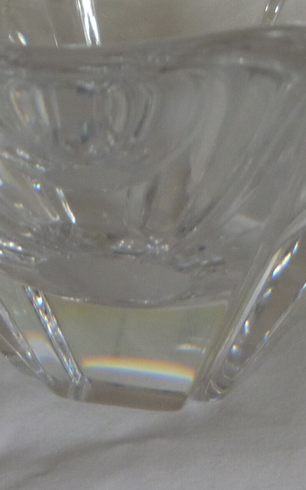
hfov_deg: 12.1
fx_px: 1442
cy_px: 22
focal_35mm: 108
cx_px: 148
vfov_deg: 18.9
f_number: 2.8
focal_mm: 5.5
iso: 125
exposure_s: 1/30
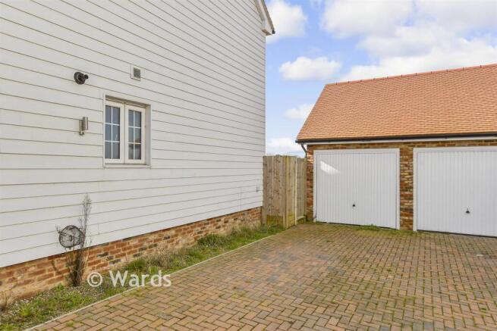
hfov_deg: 73.7
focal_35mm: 24
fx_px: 331
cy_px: 166
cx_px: 248
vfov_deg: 53.2
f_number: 8
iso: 160
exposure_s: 1/400
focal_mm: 16
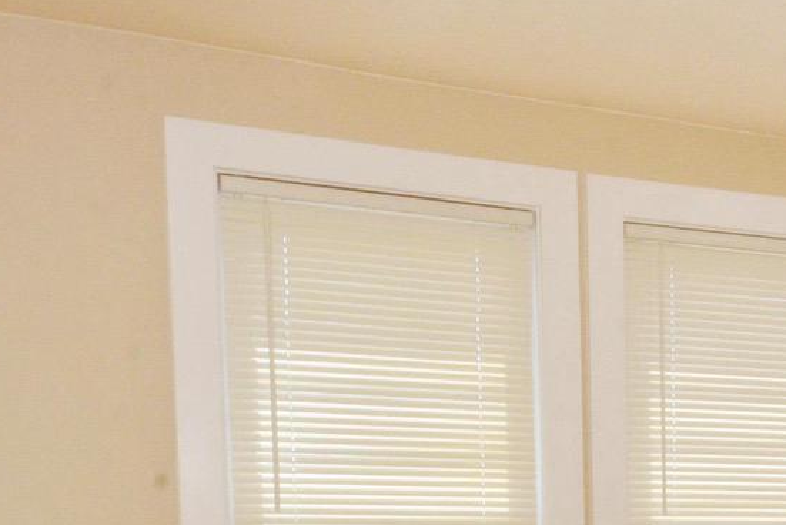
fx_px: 1396
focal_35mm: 64
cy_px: 631
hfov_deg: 28.7
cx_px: 852
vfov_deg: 20.0
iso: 500
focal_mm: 11.5
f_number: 18
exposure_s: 1/60
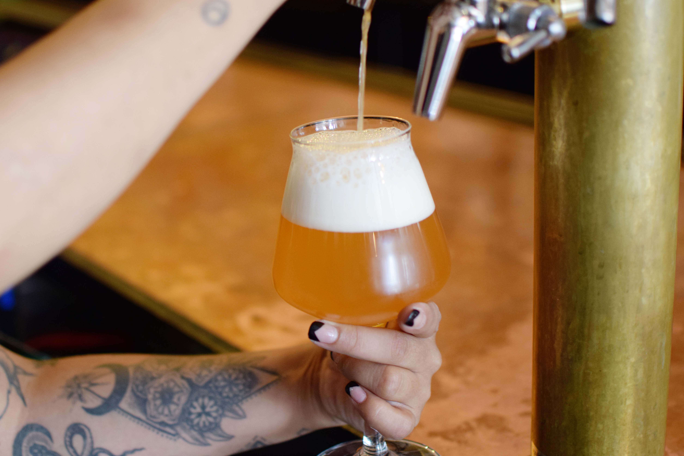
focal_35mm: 63
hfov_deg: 32.0
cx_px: 297
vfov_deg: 21.7
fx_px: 1189
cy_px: 225
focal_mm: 35
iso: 800
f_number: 1.8
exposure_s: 1/25
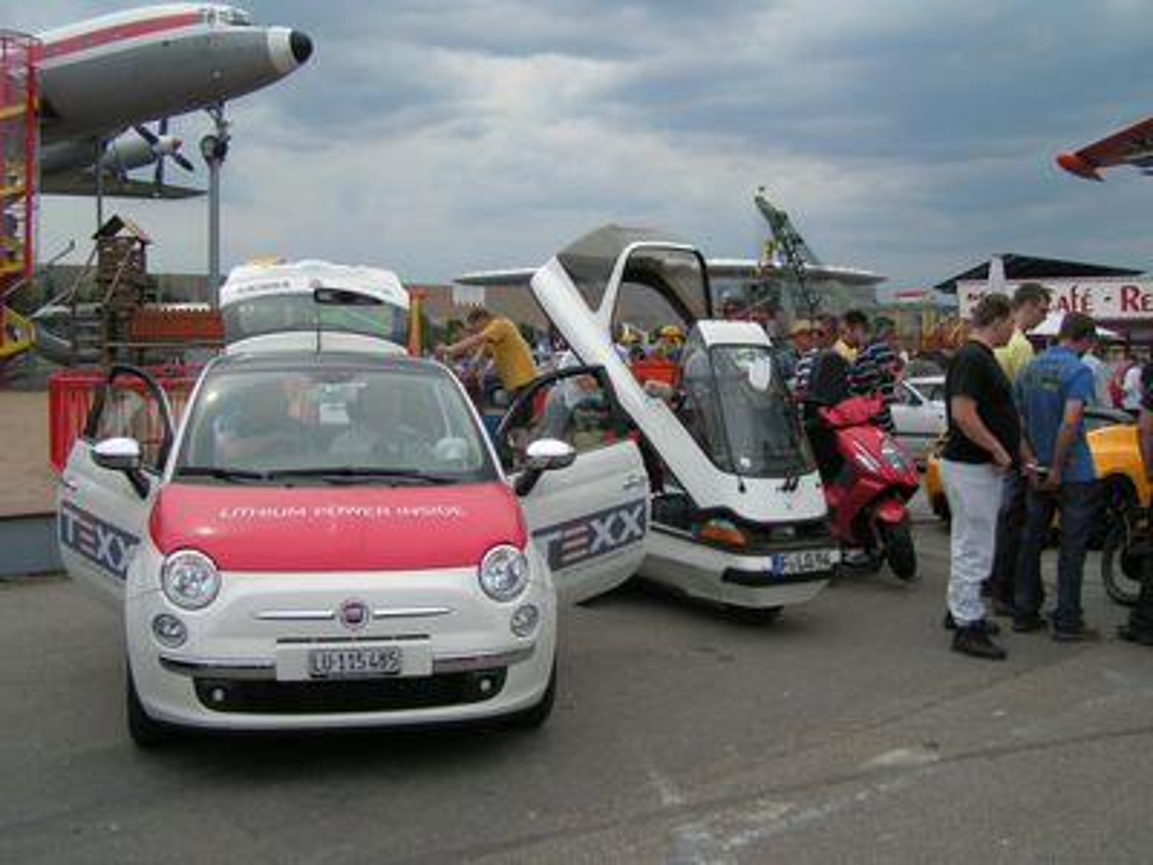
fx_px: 1266
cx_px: 576
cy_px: 432
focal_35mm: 38
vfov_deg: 37.7
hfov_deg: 49.0
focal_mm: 5.8
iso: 50
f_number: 2.8
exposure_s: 1/800
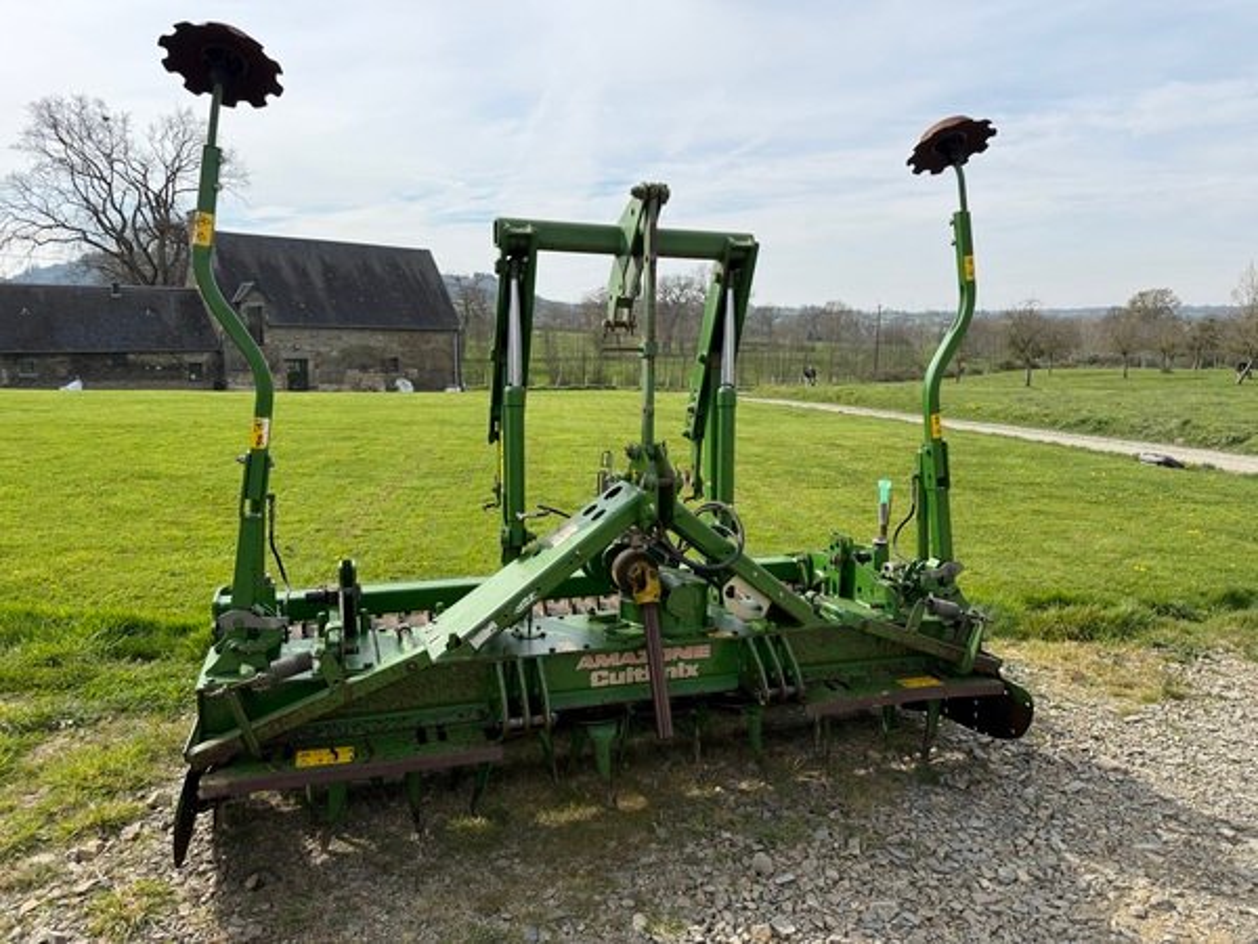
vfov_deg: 56.8
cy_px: 472
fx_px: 872
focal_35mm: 24
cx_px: 629
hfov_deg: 71.6
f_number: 1.78
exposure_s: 1/3759
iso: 80
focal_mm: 6.76
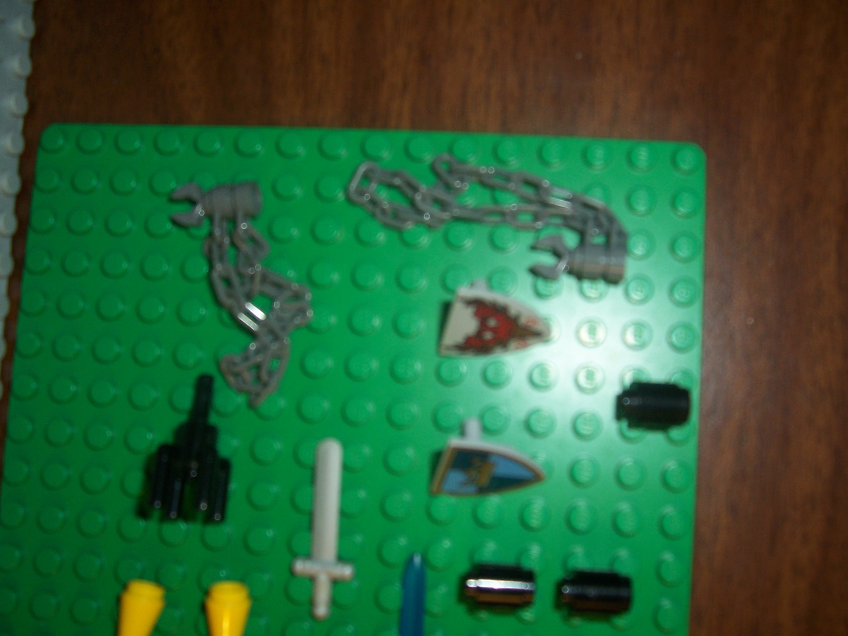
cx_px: 424
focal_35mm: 34
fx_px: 833
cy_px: 318
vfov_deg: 41.8
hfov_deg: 54.0
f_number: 2.7
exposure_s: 1/60
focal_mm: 5.6
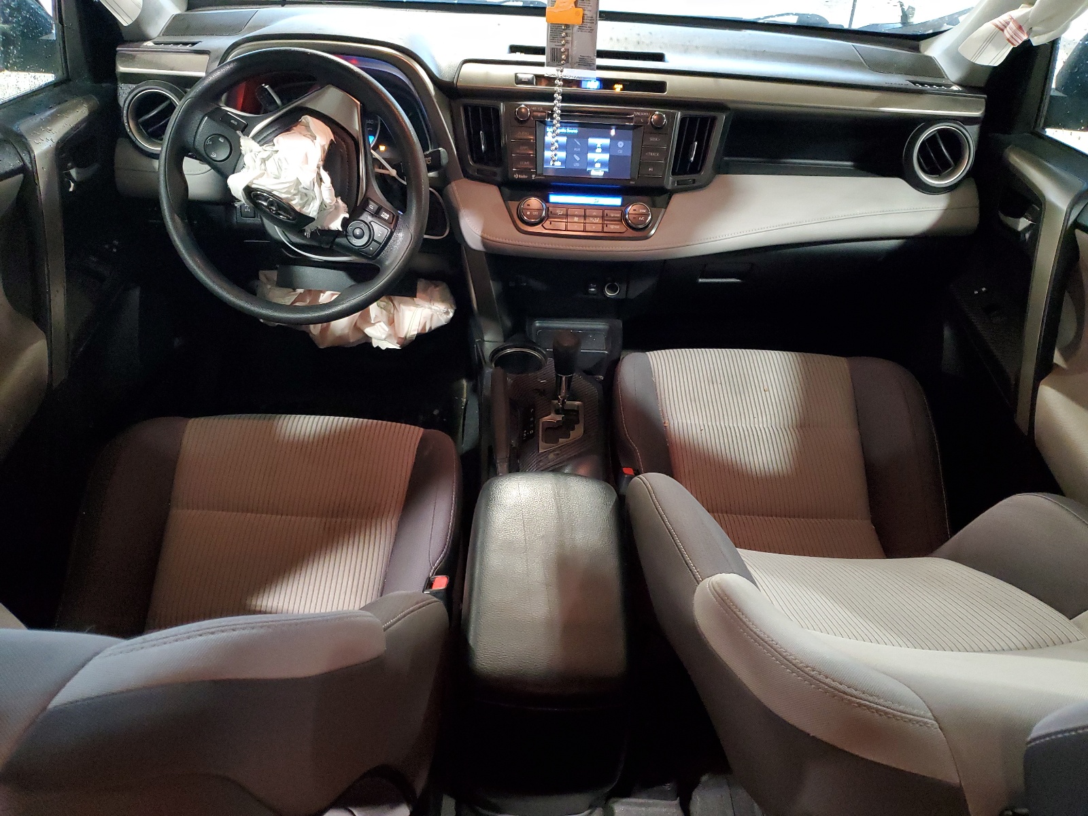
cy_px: 408
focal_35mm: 26
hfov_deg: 67.3
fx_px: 817
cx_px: 544
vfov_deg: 53.1
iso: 417
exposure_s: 1/15
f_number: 1.5
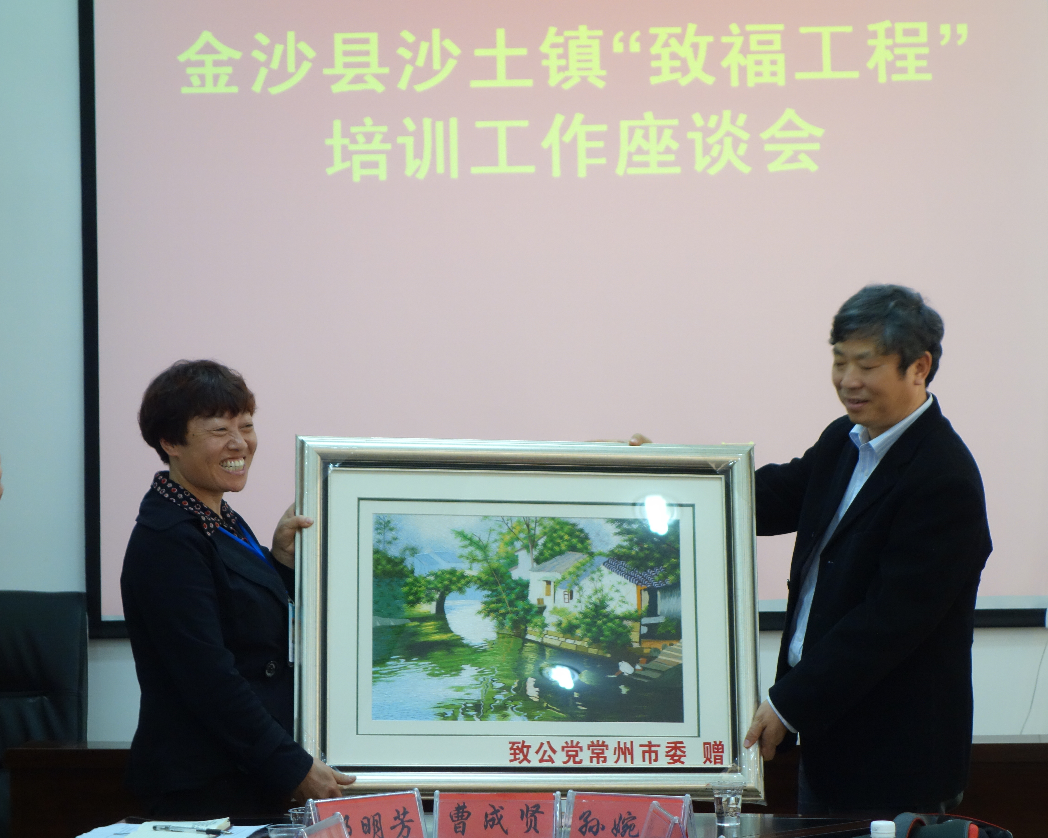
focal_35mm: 113
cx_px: 598
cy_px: 420
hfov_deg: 17.0
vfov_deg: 13.6
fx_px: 3505
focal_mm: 37.01
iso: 800
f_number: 4.9
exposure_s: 1/50
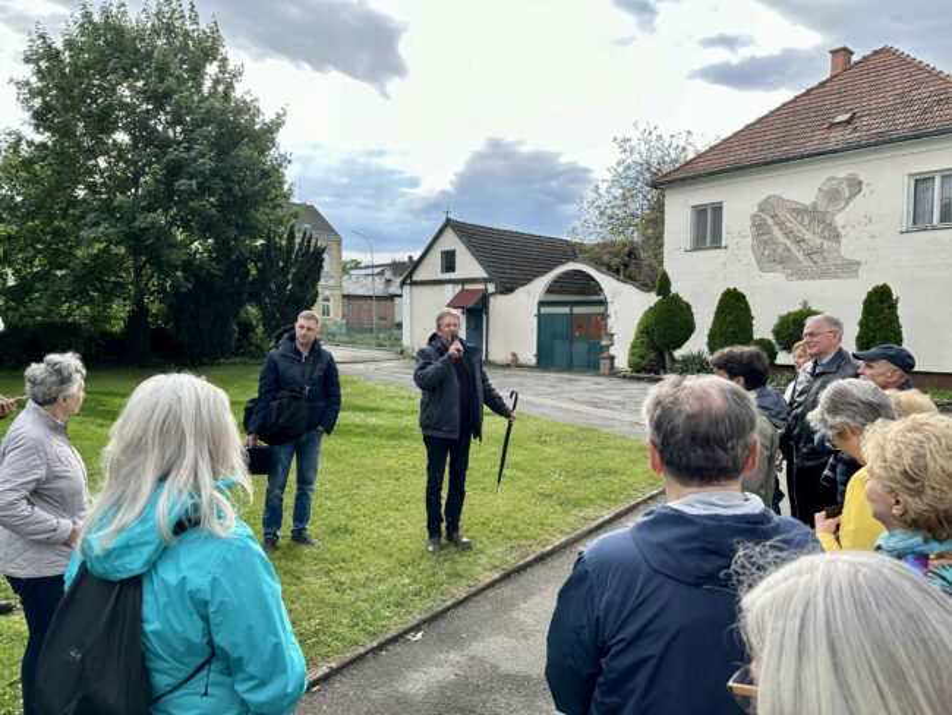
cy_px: 358
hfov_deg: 71.6
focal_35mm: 24
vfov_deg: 56.8
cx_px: 476
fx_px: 660
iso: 80
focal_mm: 6.86
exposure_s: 1/729
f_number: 1.78
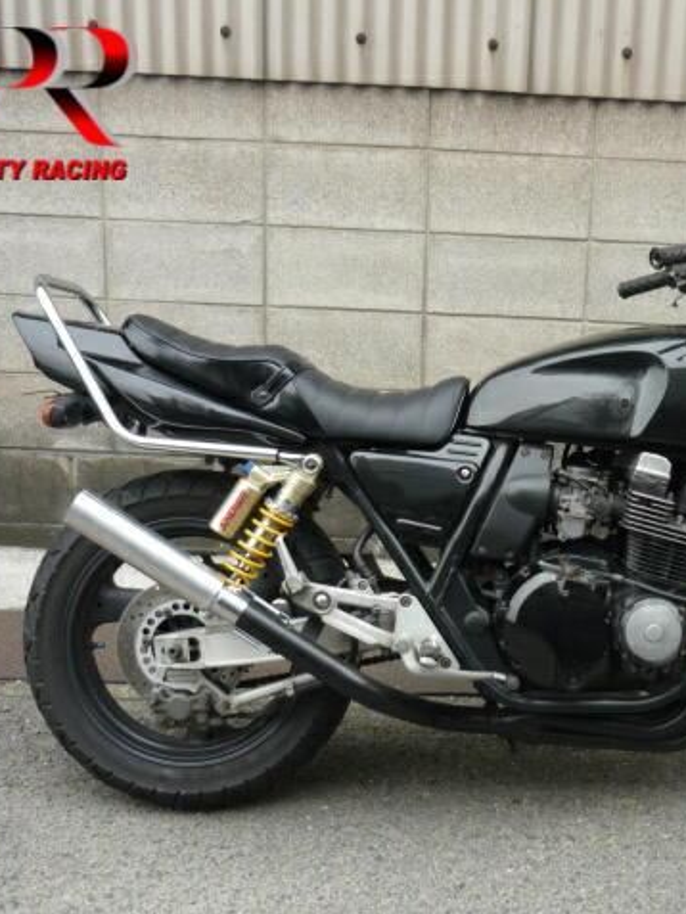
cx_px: 527
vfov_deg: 37.5
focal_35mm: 51
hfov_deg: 28.1
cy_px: 458
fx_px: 1347
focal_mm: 5.5
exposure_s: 1/200
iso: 100
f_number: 2.8
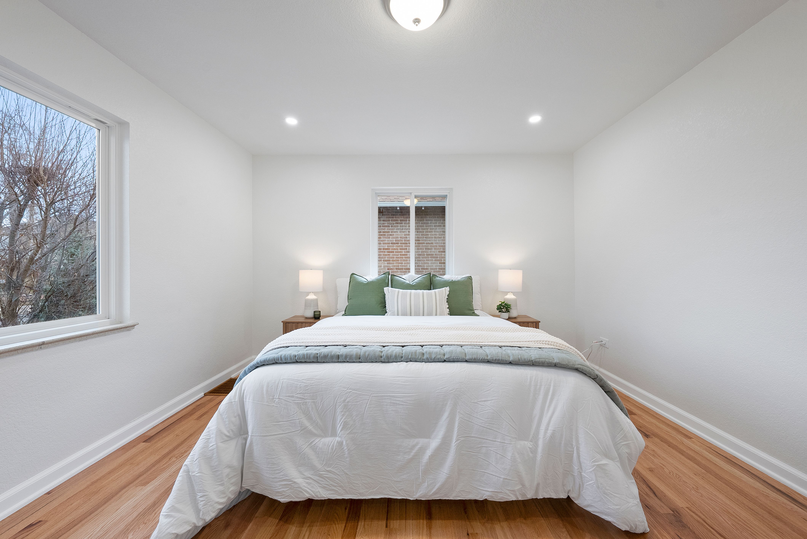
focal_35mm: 13
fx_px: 292
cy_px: 270
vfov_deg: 85.5
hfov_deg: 108.3
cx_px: 404
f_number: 8
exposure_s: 1/25
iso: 640
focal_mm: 13
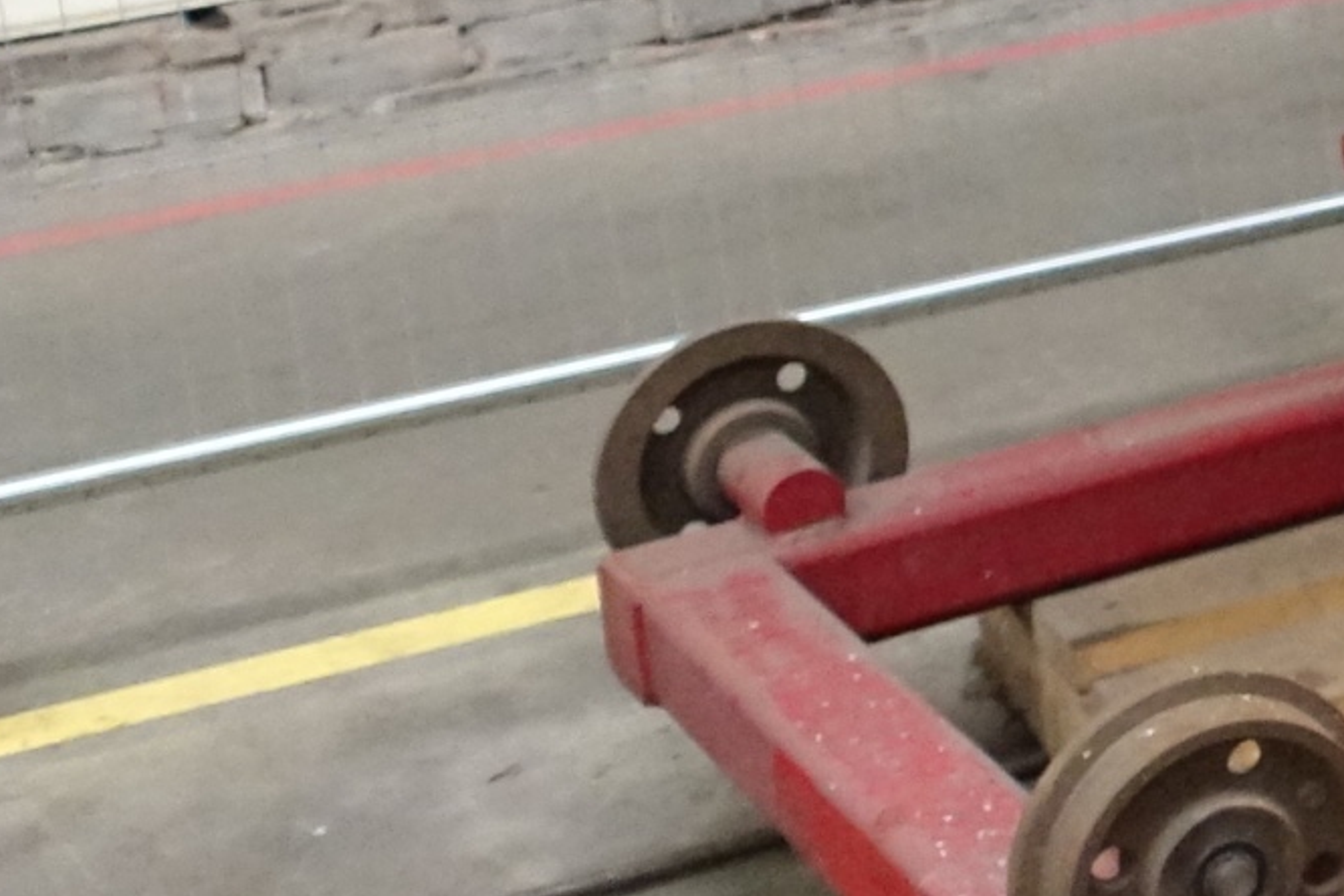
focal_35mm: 112
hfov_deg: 15.1
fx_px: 4181
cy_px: -268
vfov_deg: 11.9
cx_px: 2627
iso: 2500
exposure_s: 1/125
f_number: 2.8
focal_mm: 8.8
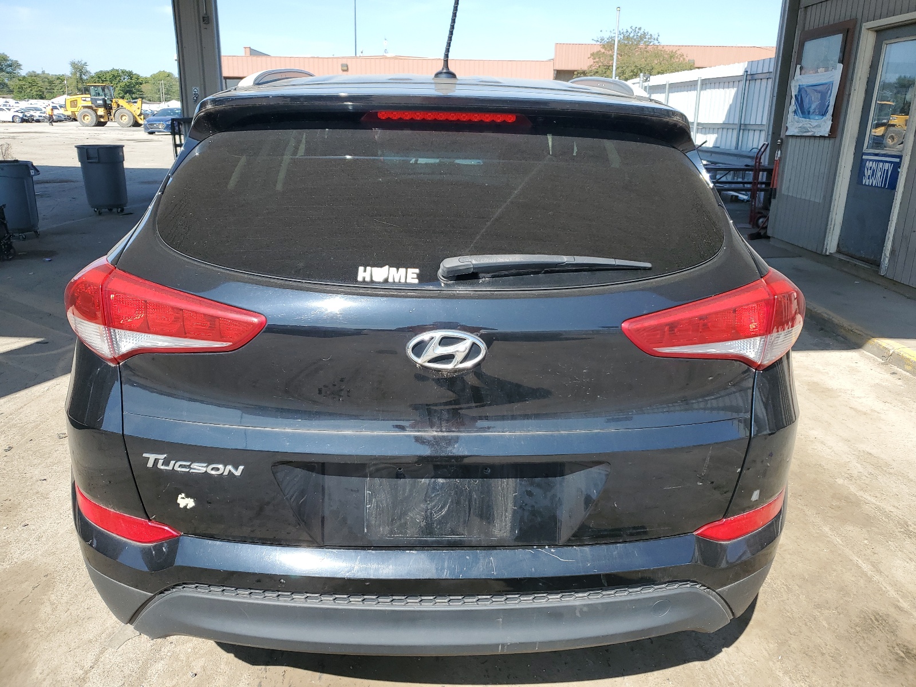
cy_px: 344
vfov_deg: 53.1
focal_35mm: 26
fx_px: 688
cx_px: 458
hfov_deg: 67.3
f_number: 1.5
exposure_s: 1/1250
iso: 50
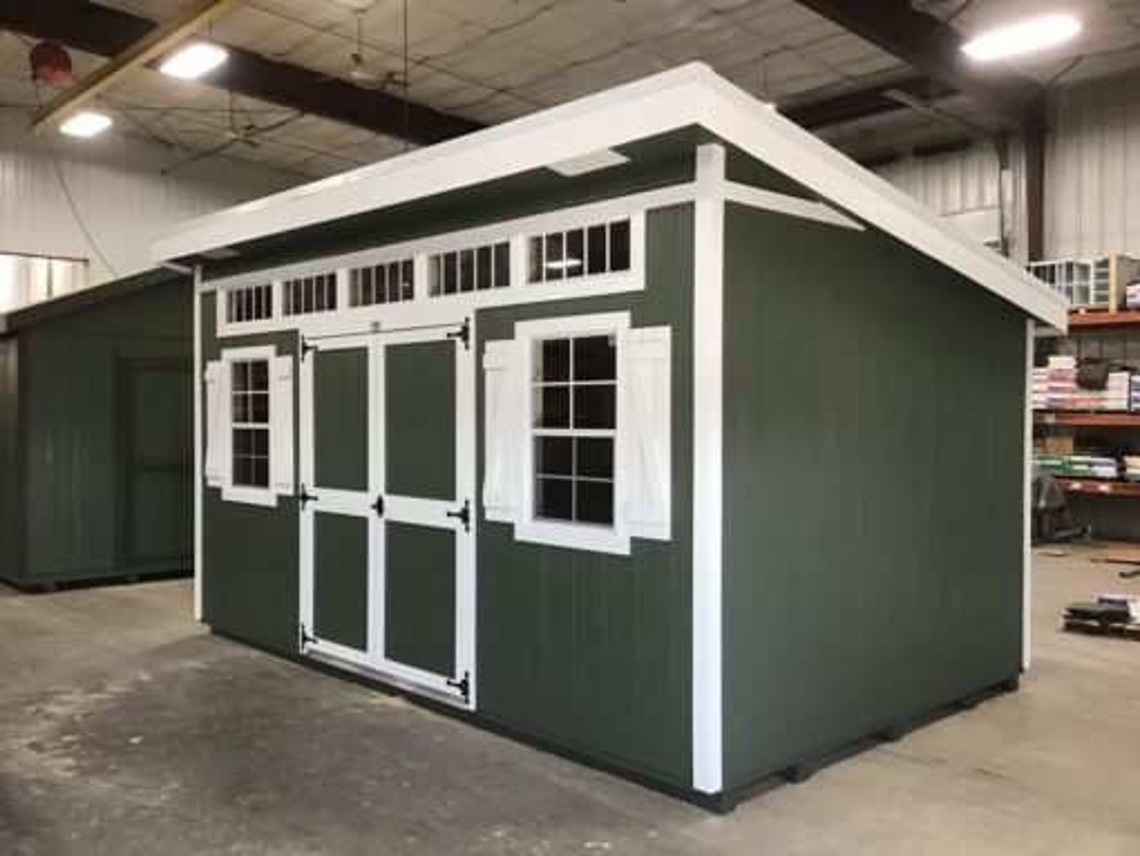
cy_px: 428
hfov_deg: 58.3
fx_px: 1021
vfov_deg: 45.5
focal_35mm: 31
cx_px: 570
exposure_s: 1/30
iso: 100
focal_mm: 3.3
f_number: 2.4
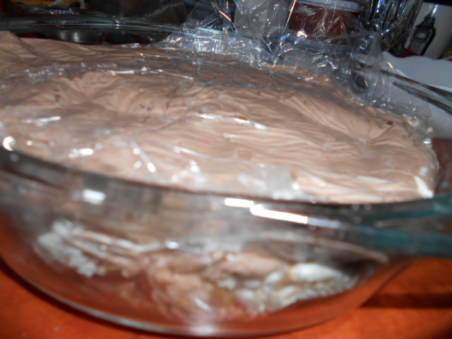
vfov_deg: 53.1
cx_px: 226
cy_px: 170
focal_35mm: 26
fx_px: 339
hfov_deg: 67.3
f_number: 3.2
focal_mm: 4.6
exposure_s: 1/25
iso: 80
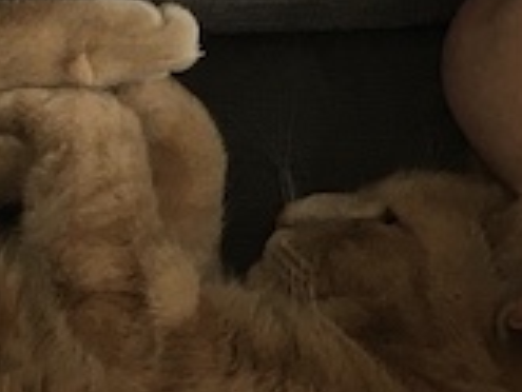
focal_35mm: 211
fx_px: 3184
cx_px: 108
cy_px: 398
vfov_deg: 7.0
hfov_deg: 9.4
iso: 40
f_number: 2.2
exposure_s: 1/33
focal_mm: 4.15
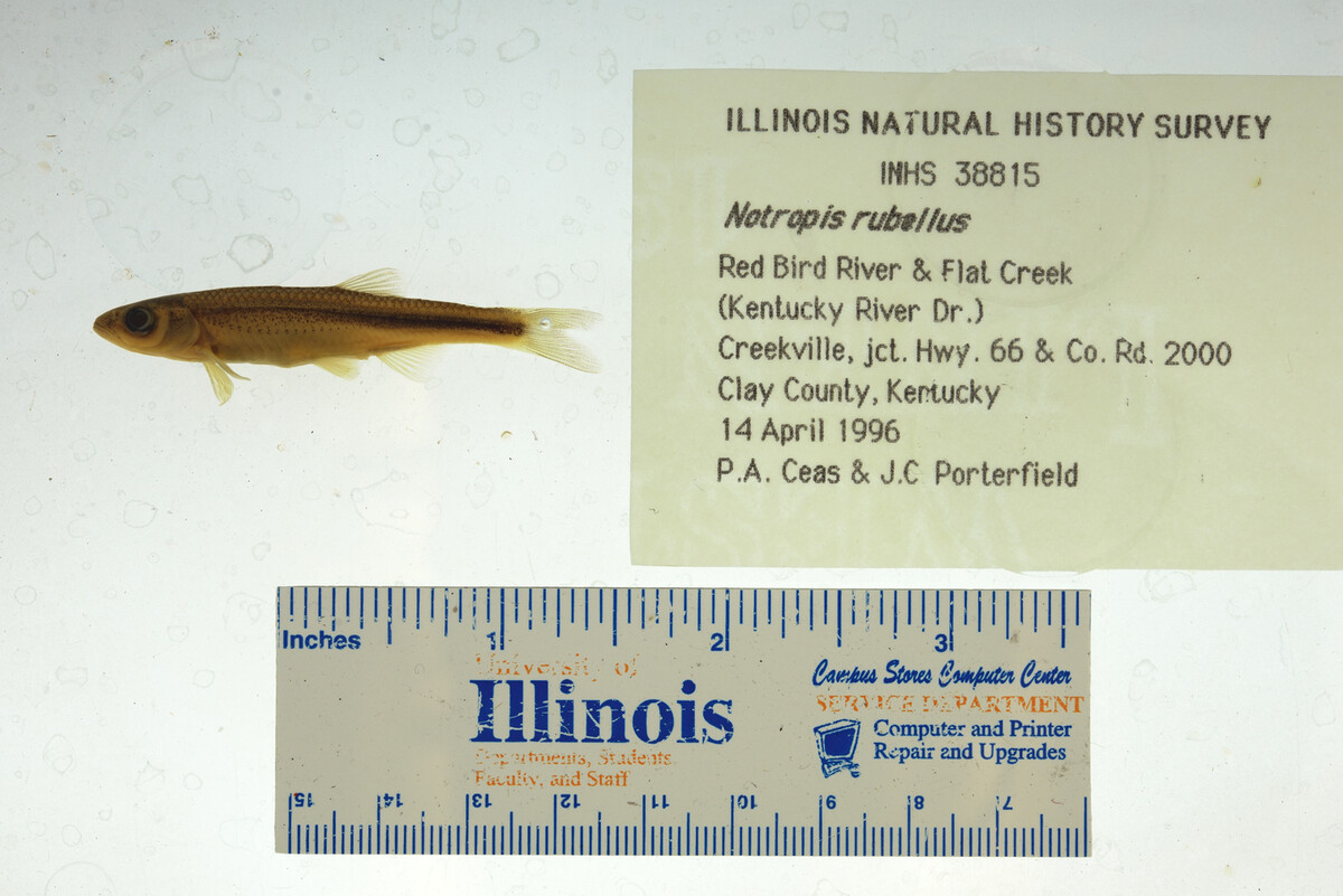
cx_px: 672
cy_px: 448
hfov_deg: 33.4
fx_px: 2239
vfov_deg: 22.6
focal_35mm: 60
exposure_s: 1/200
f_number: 10
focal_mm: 60
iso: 100
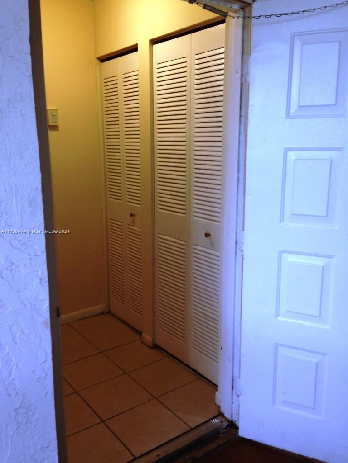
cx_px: 174
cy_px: 232
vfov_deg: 55.4
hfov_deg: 42.9
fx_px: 442
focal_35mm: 33
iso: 50
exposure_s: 1/30
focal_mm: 4.12
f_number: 2.4
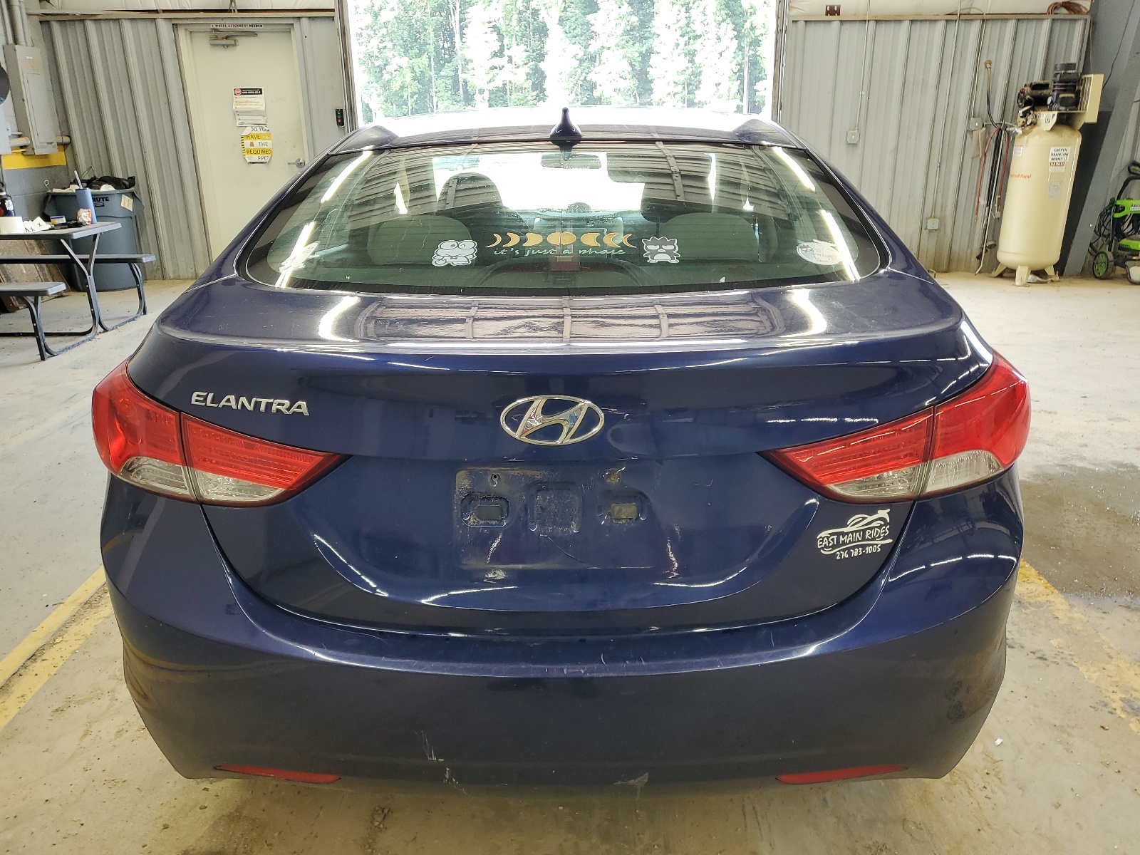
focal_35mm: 26
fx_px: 856
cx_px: 570
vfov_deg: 53.1
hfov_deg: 67.3
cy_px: 428
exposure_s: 1/60.2
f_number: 1.5
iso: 54
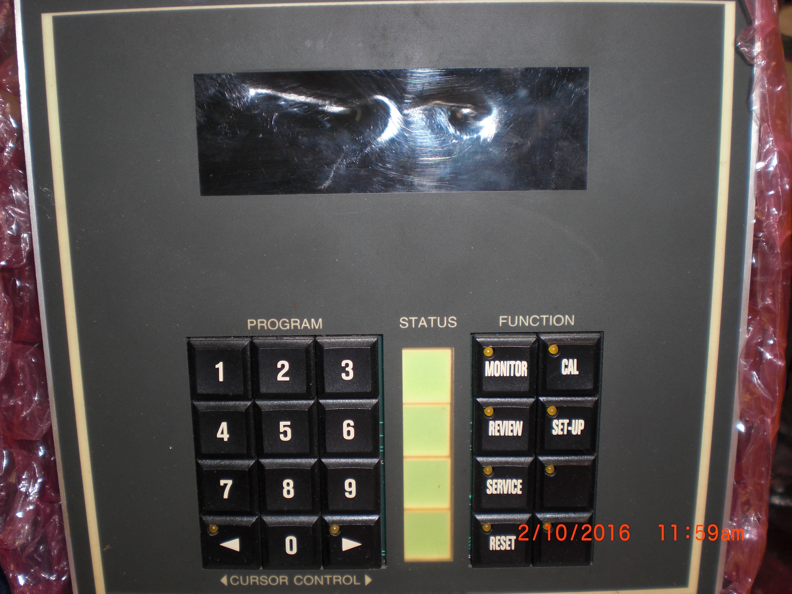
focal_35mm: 38
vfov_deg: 37.7
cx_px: 396
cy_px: 297
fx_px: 869
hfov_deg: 49.0
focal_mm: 6.3
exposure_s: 1/60
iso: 64
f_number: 3.1
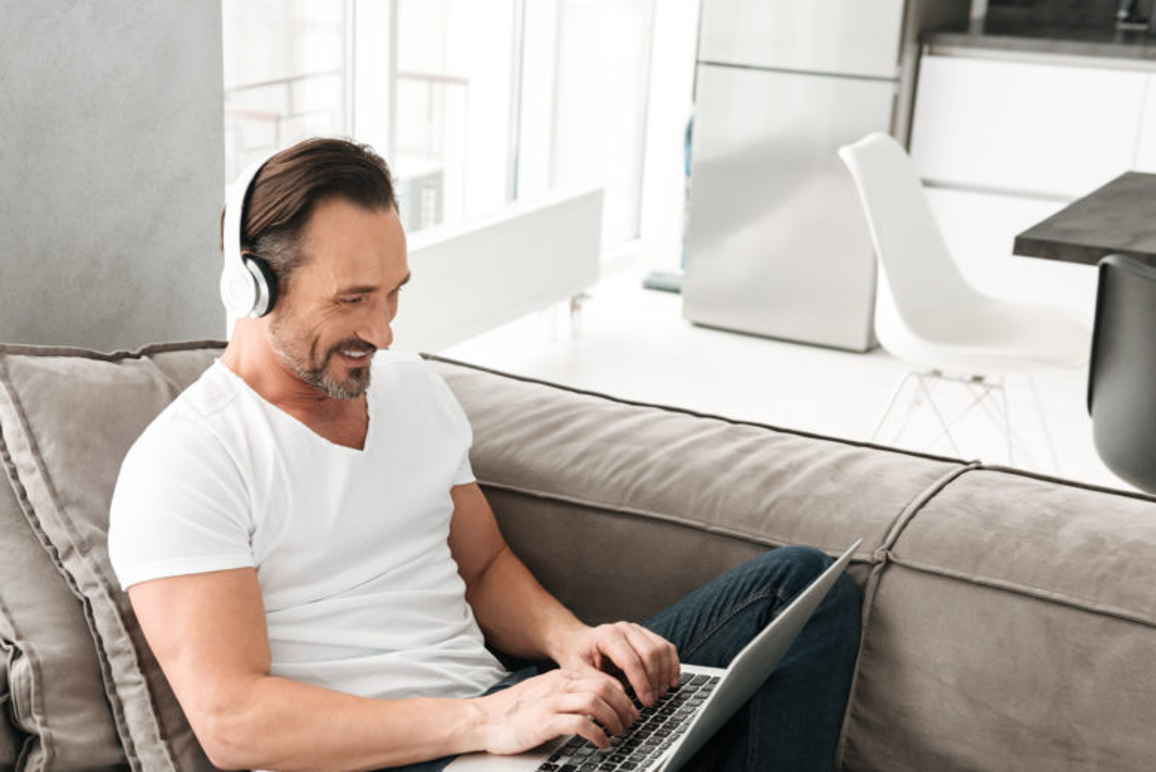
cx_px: 429
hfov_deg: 34.3
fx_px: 1863
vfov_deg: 23.4
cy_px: 467
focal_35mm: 58
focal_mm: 45
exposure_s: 1/160
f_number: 3.5
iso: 800
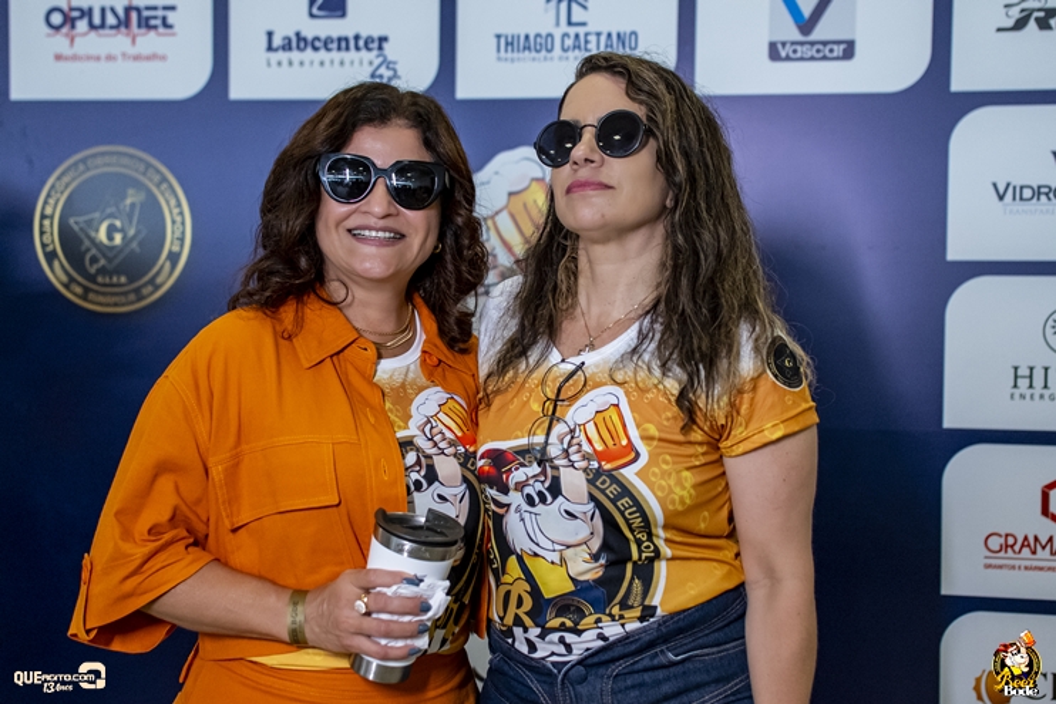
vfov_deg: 25.8
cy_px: 352
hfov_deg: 37.8
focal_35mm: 52
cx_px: 528
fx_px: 1540
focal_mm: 35
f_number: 3.2
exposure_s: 1/800
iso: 2500
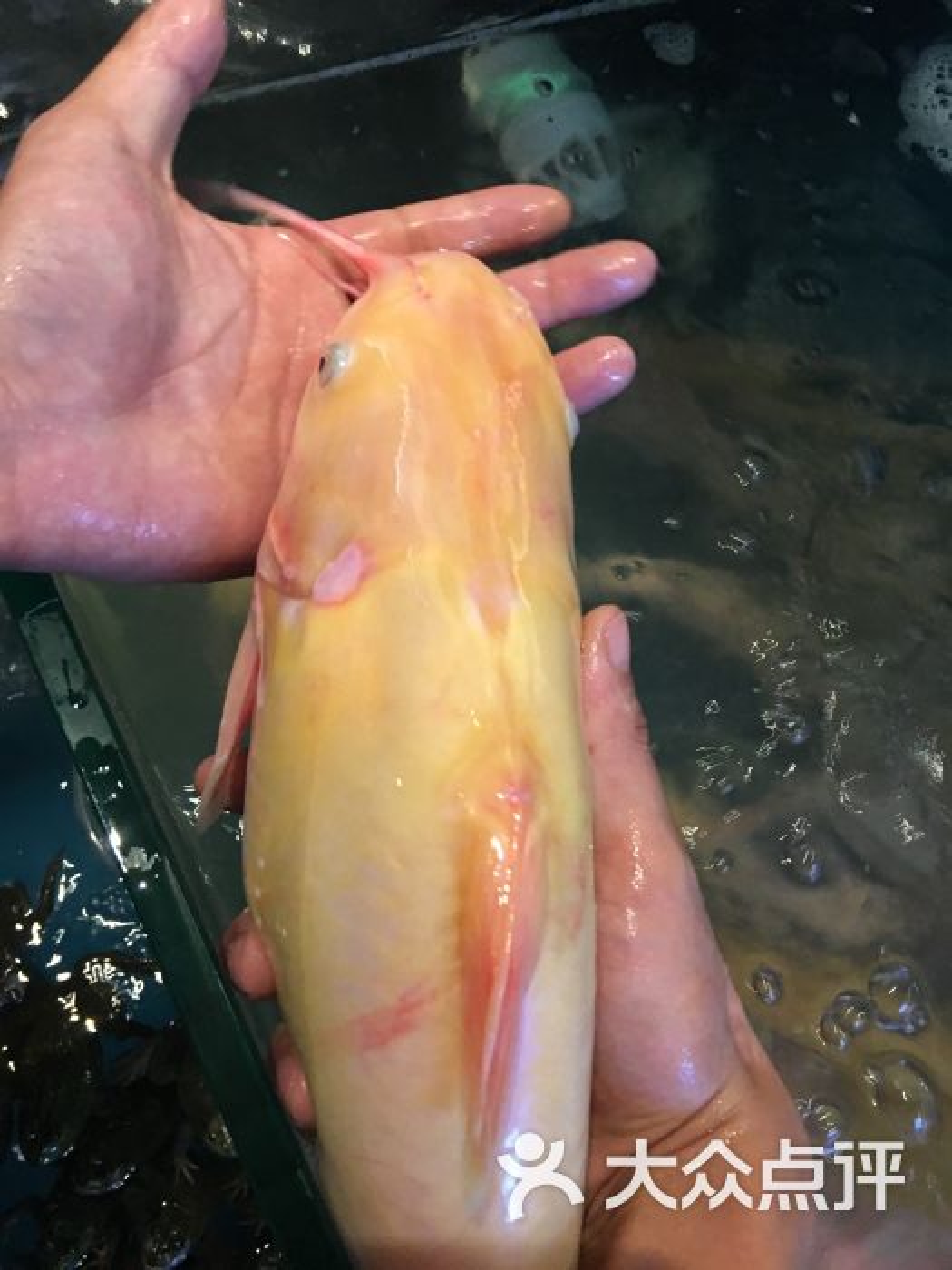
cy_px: 635
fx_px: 1063
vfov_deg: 61.7
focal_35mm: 29
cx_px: 476
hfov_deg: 48.2
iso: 100
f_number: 2.2
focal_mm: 4.15
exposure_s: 1/8
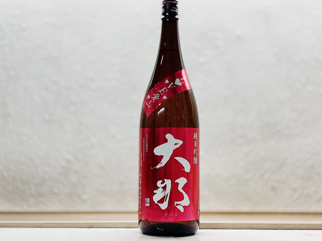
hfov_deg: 32.7
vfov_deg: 24.8
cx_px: 169
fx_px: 549
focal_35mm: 59
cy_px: 110
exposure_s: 1/100
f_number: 2
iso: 50
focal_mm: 6
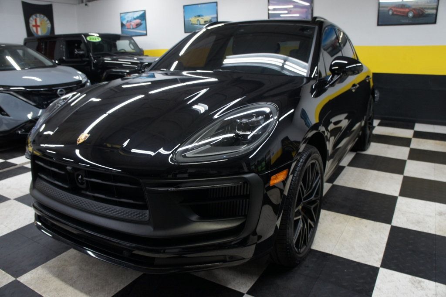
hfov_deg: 67.4
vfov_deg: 47.9
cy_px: 148
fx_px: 334
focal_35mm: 27
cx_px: 223
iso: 320
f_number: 3.5
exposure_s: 1/30
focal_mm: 18
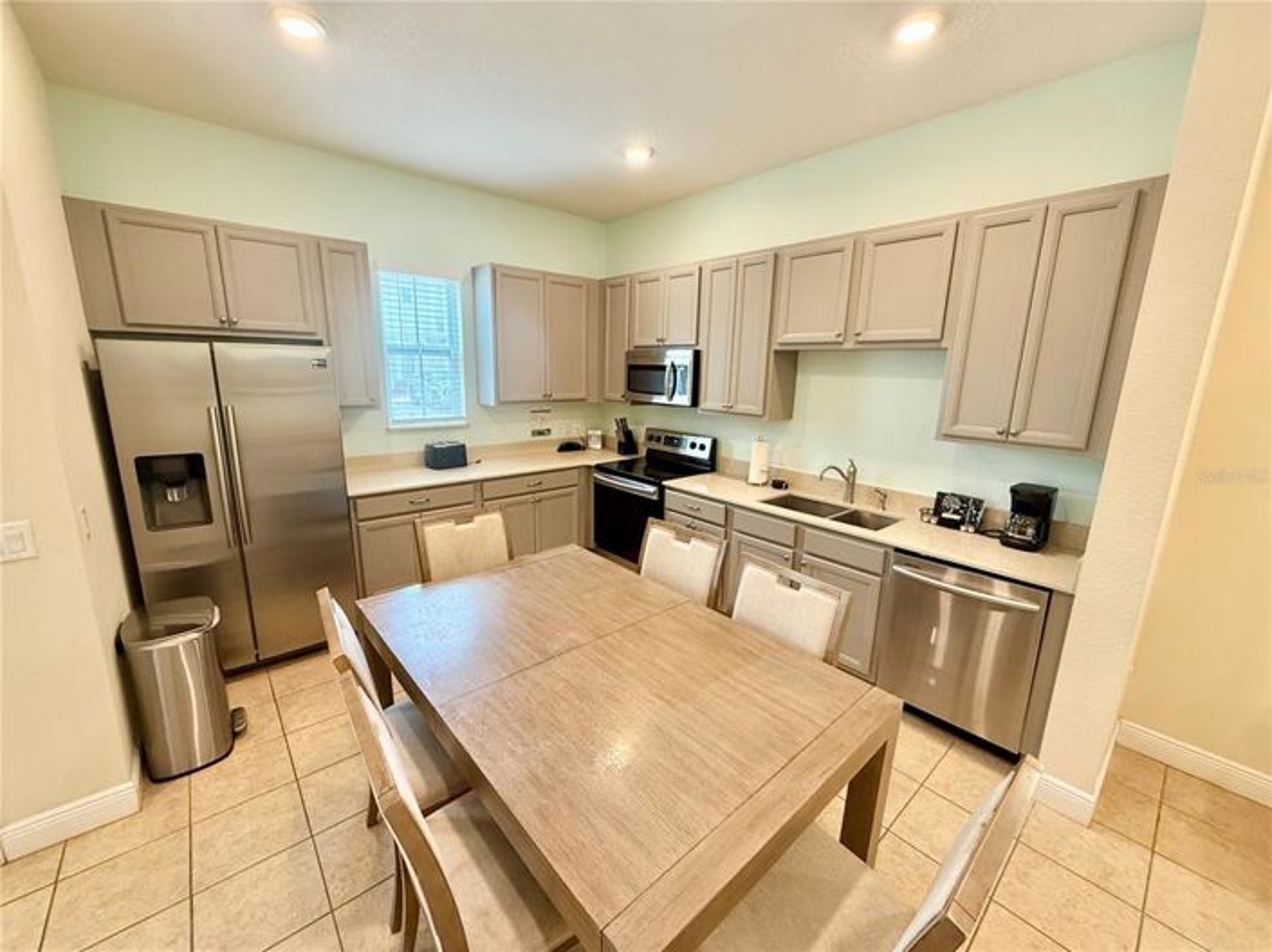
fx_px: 514
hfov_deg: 102.1
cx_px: 636
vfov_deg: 85.6
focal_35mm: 14
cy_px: 476
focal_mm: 2.22
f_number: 2.2
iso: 250
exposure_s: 1/120
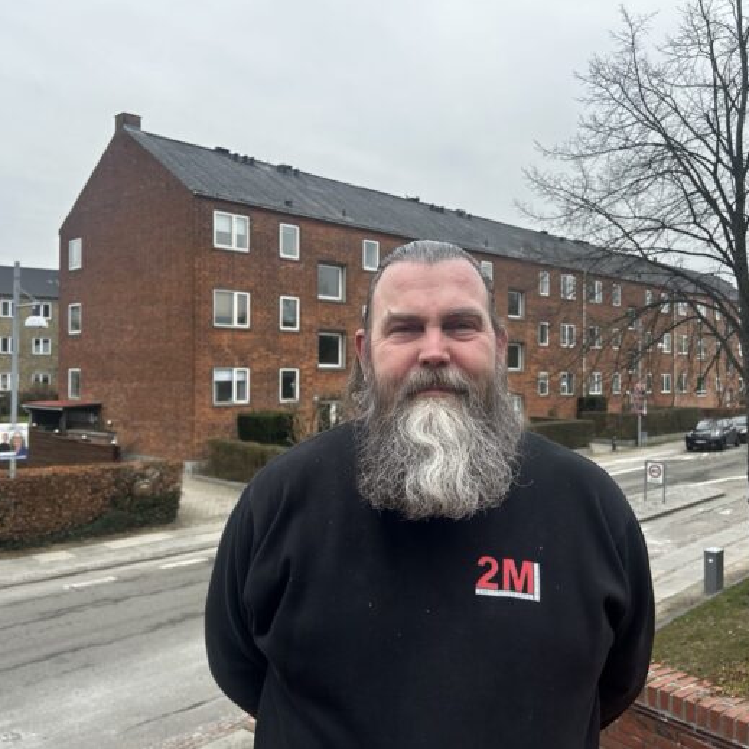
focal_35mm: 31
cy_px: 372
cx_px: 367
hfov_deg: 52.5
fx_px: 759
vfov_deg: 52.5
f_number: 1.5
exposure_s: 1/808
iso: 50
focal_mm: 5.7
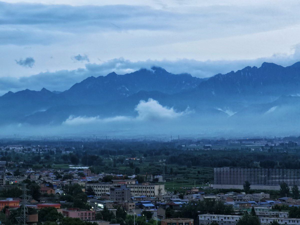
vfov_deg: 11.2
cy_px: 112
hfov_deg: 14.9
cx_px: 150
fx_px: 1144
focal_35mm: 132
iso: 400
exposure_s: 1/33.3
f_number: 3.4
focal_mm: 14.46
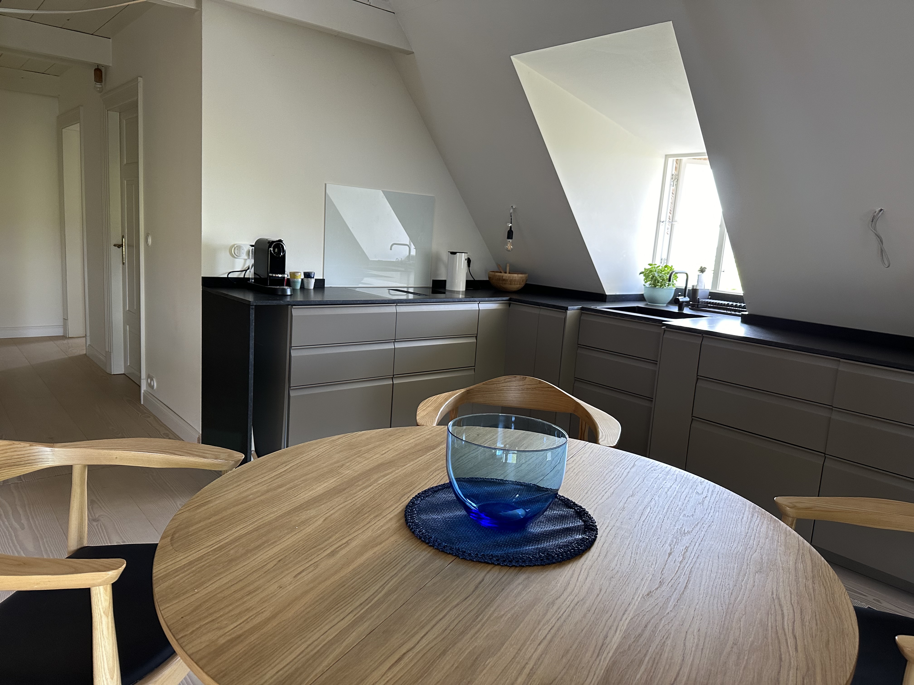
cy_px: 342
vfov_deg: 56.8
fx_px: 634
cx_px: 457
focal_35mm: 24
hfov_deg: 71.6
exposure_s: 1/87
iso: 250
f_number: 1.78
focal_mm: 6.86
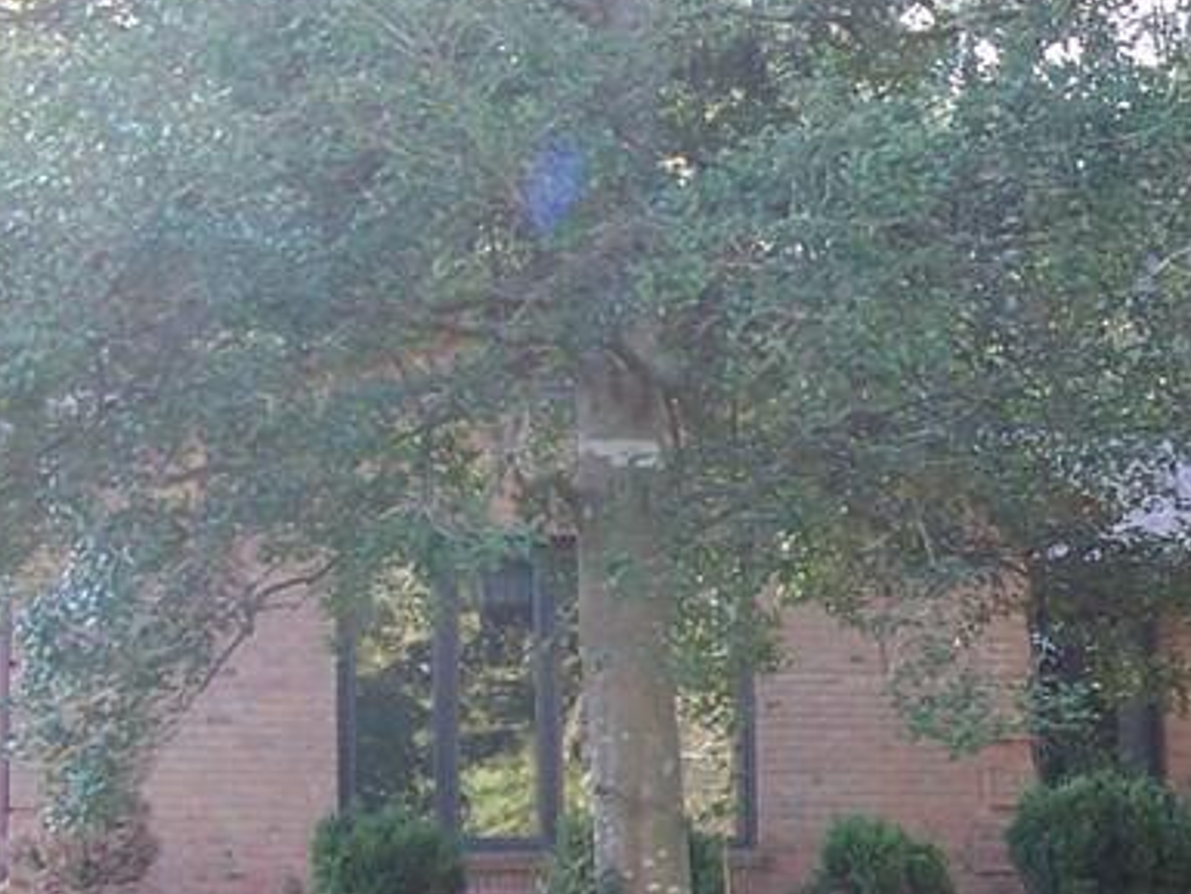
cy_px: 597
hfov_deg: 20.0
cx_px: 1346
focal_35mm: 93
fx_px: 3201
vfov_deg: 15.9
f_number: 2.8
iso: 140
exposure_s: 1/125
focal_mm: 6
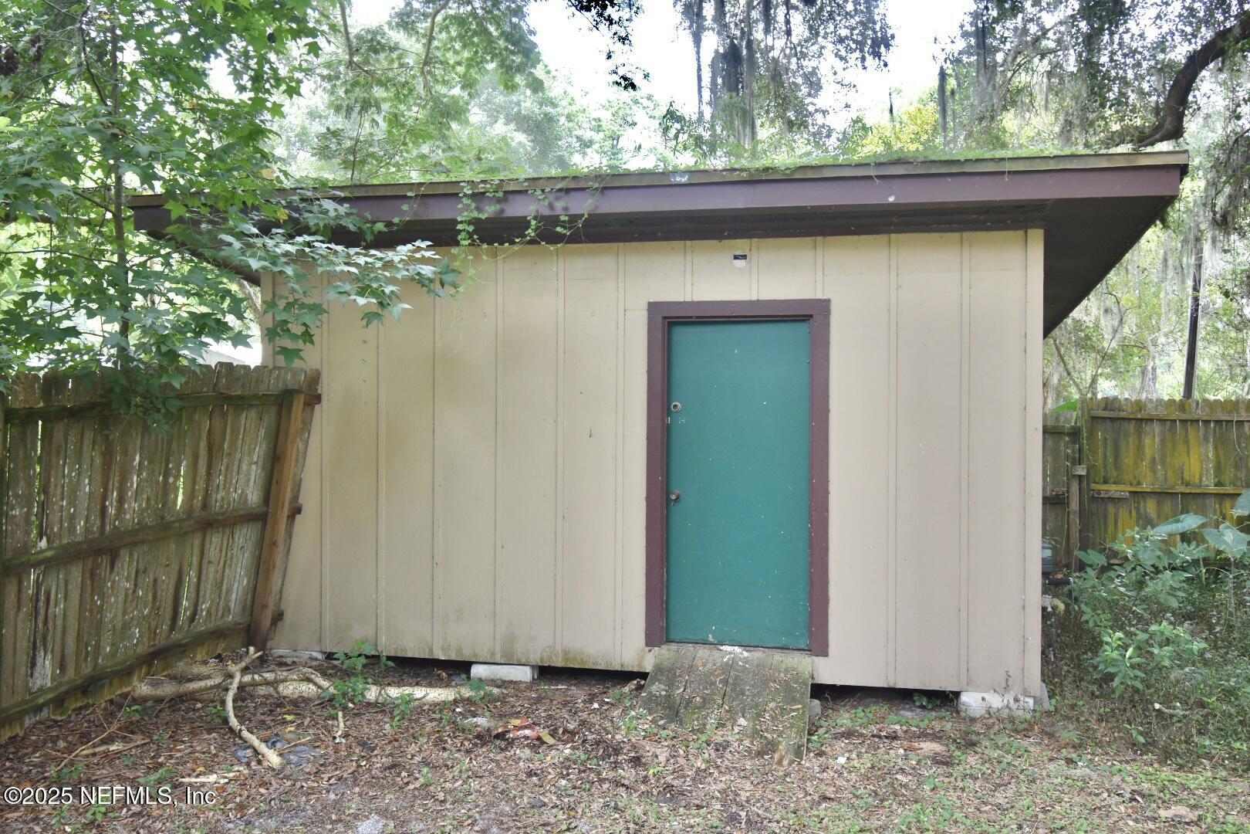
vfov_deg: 43.6
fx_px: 1042
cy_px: 417
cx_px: 625
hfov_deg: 61.9
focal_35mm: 30
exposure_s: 1/80
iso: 400
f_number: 5.6
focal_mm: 20
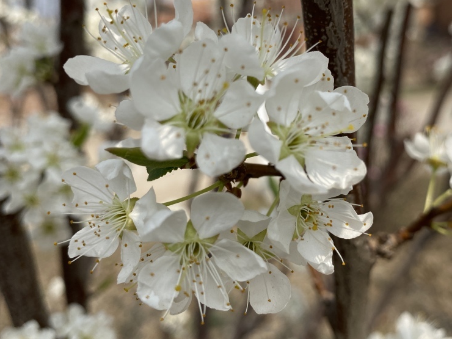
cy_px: 142
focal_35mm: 36
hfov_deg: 51.1
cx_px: 266
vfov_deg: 39.5
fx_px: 470
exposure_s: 1/3215
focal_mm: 4.25
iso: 32
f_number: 1.8
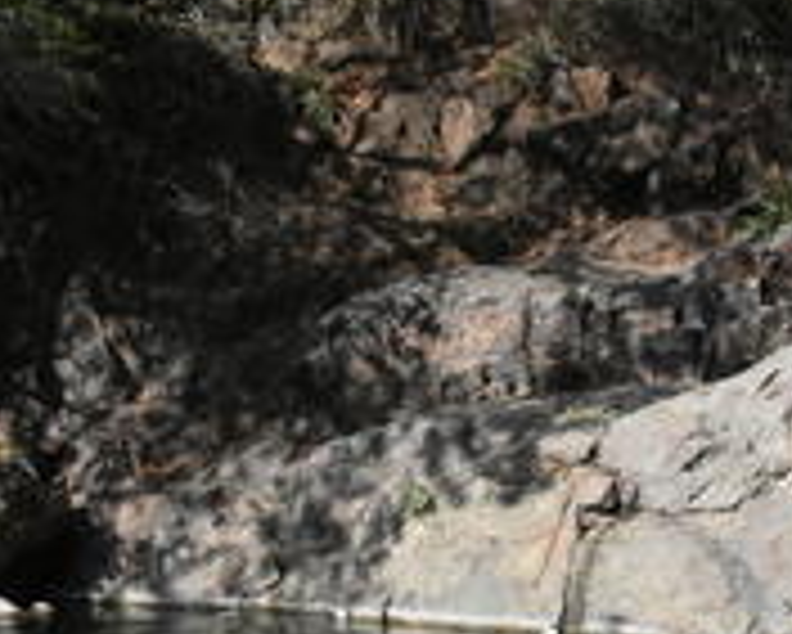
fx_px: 1876
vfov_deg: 18.8
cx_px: 540
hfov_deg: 23.7
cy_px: 607
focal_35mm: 80
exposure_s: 1/1250
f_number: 18
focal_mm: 20
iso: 3200
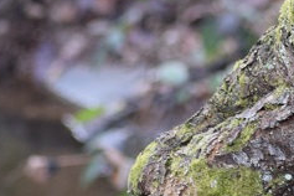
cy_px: -205
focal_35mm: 1064
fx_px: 8689
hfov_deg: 1.9
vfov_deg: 1.3
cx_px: 416
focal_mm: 112
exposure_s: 1/60
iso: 400
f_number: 4.8
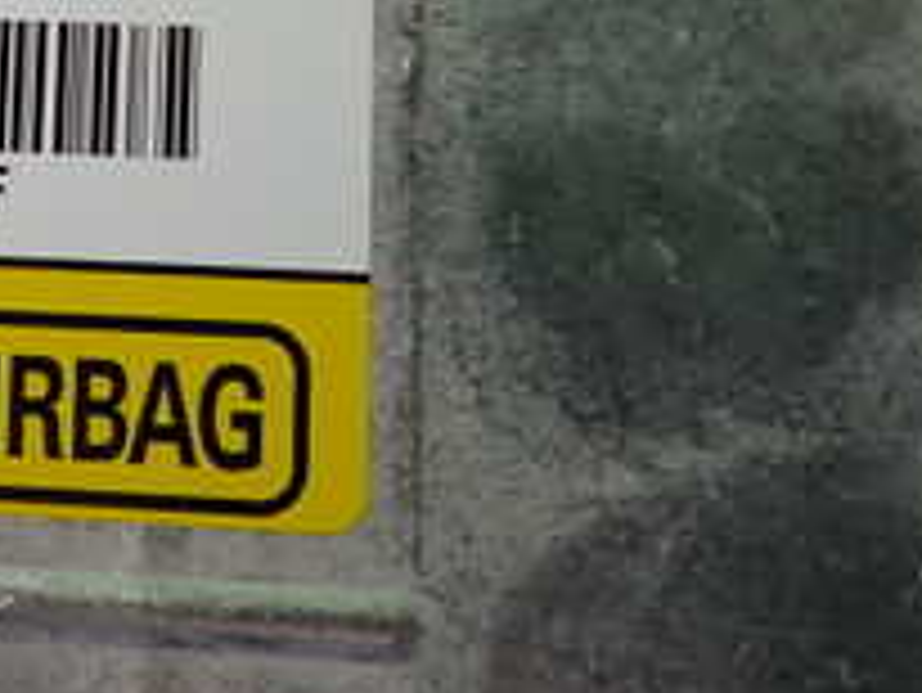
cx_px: 103
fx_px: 1945
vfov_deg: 18.9
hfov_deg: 25.9
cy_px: -180
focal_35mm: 73
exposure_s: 1/60
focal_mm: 4.5
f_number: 2
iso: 200
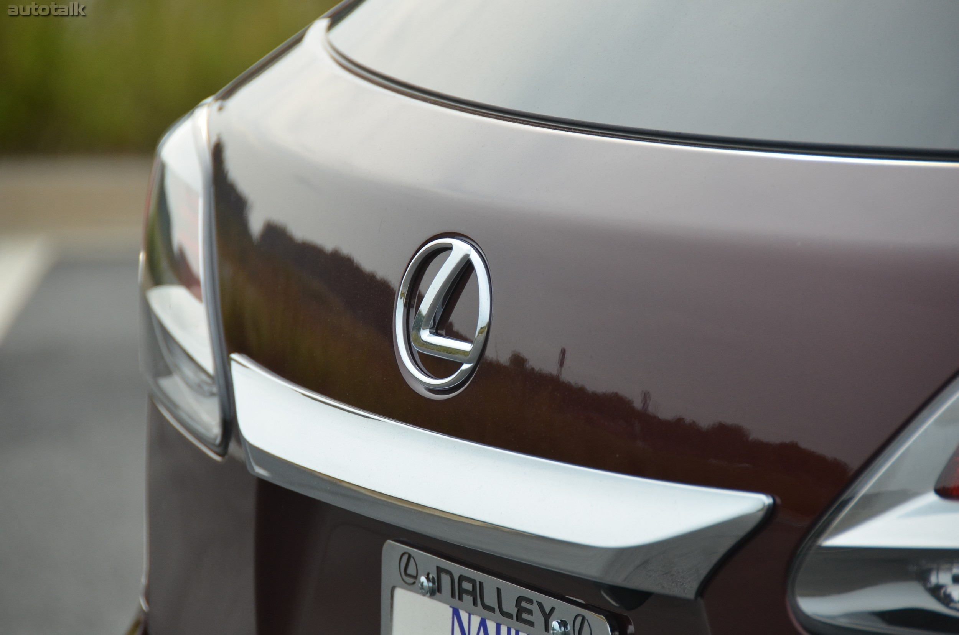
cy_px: 318
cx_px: 480
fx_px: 7975
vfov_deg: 4.6
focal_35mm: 300
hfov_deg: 6.9
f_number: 5.6
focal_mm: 200
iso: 560
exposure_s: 1/1000
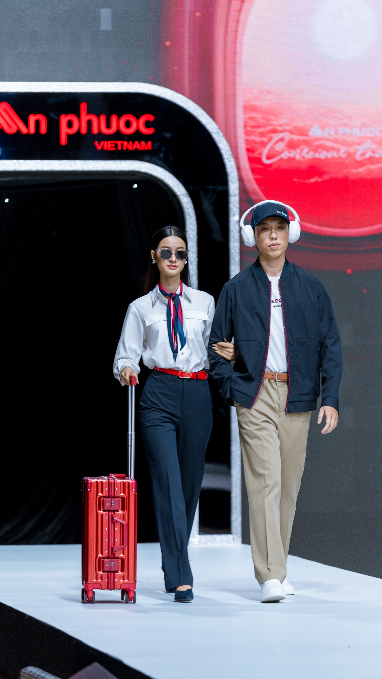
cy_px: 340
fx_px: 3782
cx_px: 197
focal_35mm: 210
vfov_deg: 10.3
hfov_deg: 5.8
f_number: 2.8
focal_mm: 200
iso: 800
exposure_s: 1/160
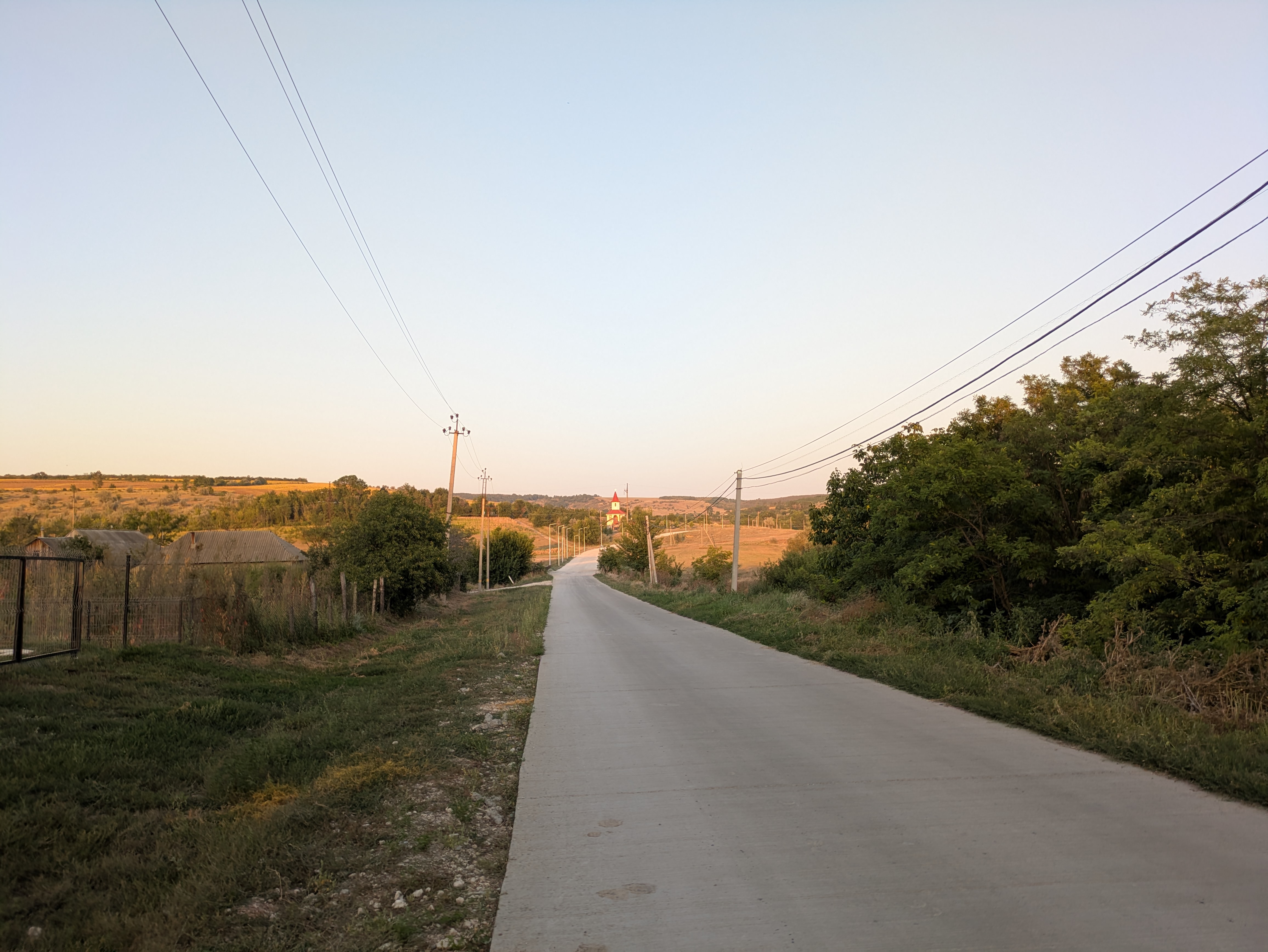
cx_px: 634
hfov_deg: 69.4
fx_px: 916
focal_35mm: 25
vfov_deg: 54.9
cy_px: 476
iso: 86
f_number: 1.89
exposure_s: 1/374
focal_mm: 5.43
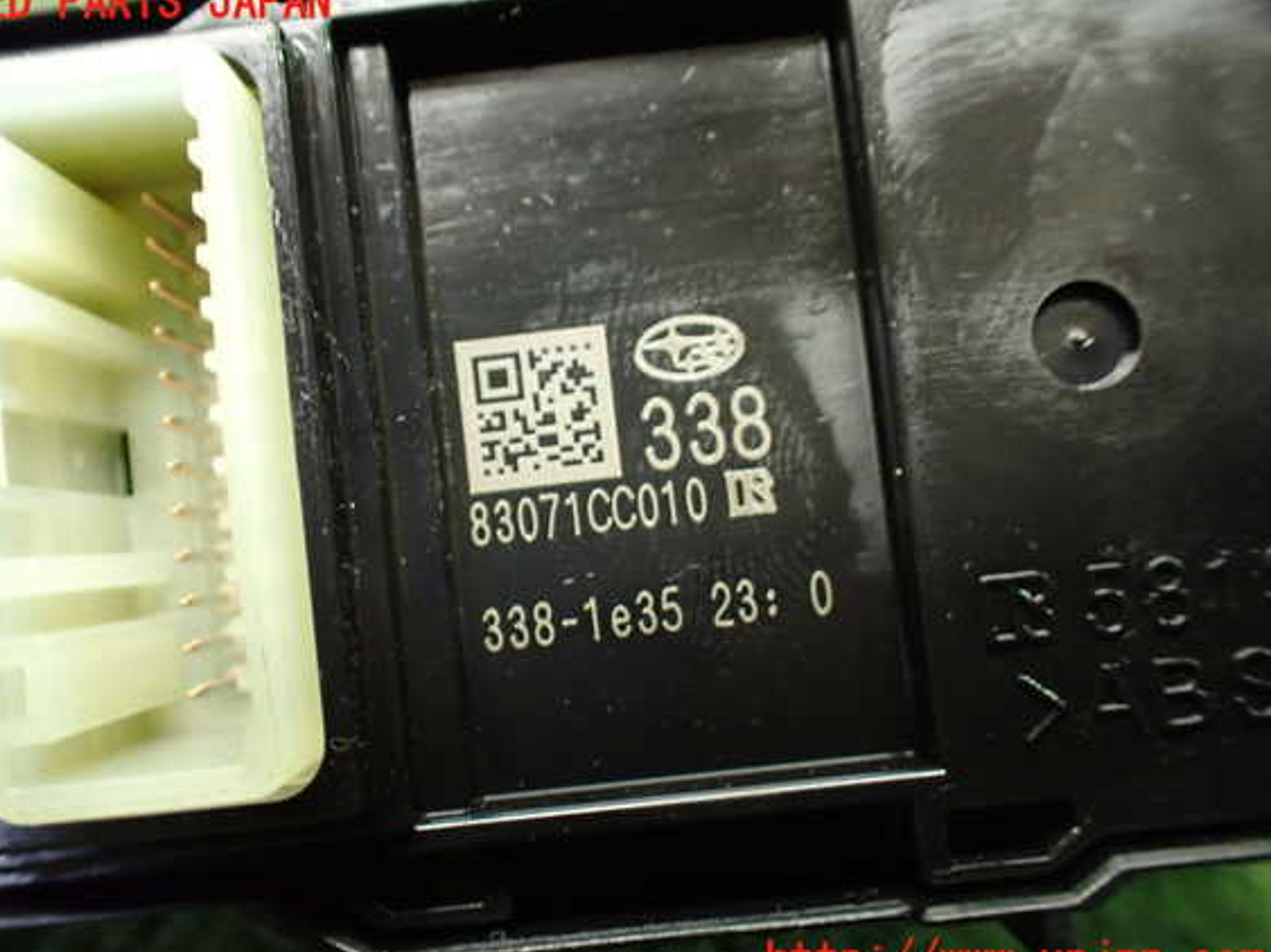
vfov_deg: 44.1
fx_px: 1175
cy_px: 483
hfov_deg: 56.8
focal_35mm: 32
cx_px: 598
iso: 800
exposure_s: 1/50
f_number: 2.3
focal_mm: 5.4
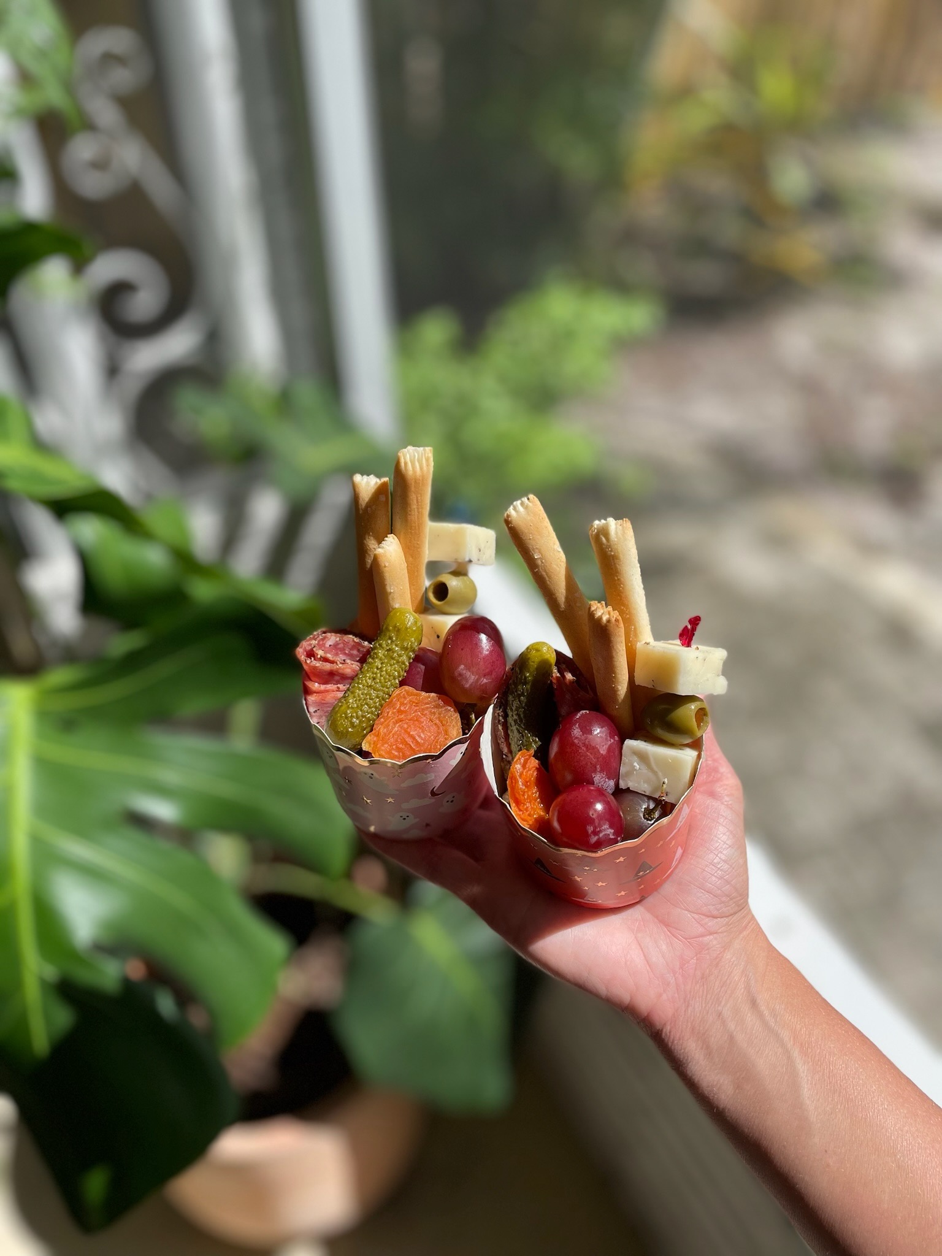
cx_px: 471
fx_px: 943
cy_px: 628
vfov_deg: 67.3
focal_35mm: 26
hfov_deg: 53.1
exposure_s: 1/1916
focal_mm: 4.2
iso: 50
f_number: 1.6
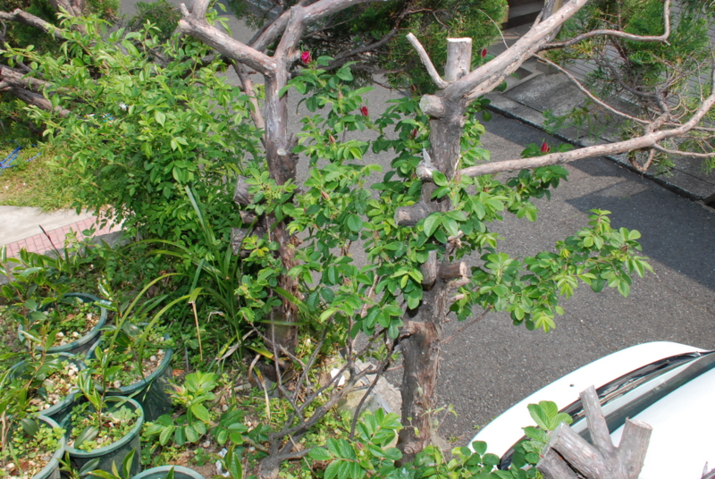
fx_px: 656
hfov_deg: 57.2
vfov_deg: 40.1
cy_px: 240
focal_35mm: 33
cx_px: 358
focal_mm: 22
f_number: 18
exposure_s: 1/200
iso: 800
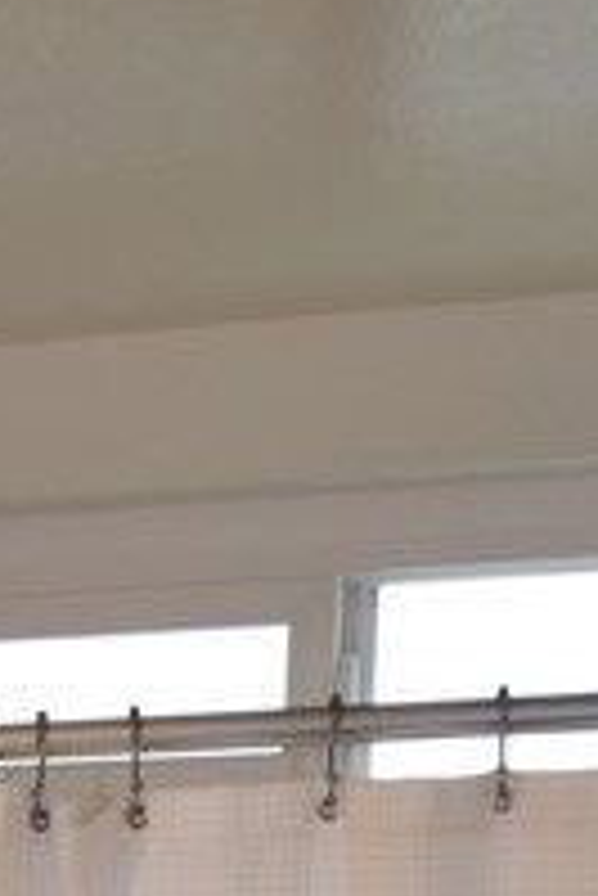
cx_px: -414
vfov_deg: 11.7
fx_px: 3656
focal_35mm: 147
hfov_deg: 9.0
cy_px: 2085
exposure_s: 1/125
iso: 500
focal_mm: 18
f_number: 5.6
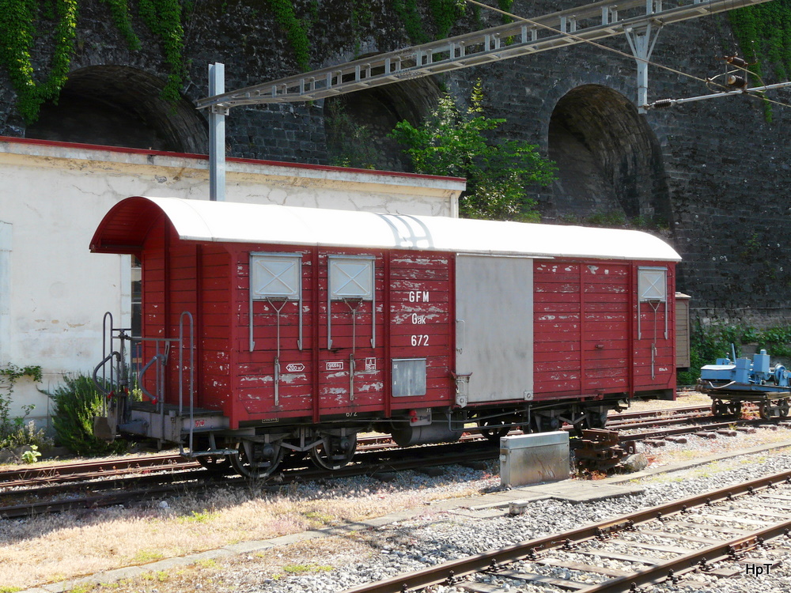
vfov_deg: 30.9
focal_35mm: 47
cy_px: 296
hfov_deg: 40.4
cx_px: 396
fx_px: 1074
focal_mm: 7.7
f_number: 5
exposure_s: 1/250
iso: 100
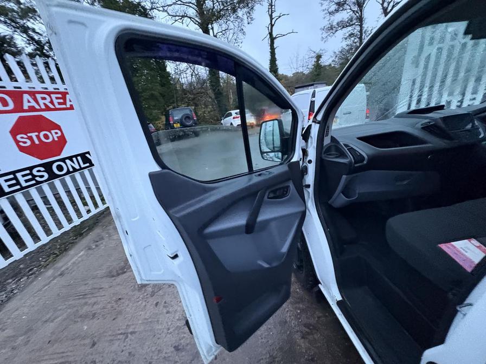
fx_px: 197
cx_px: 243
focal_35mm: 14
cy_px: 182
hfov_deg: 102.1
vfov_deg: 85.7
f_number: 2.2
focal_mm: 2.22
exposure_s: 1/39
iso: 1000
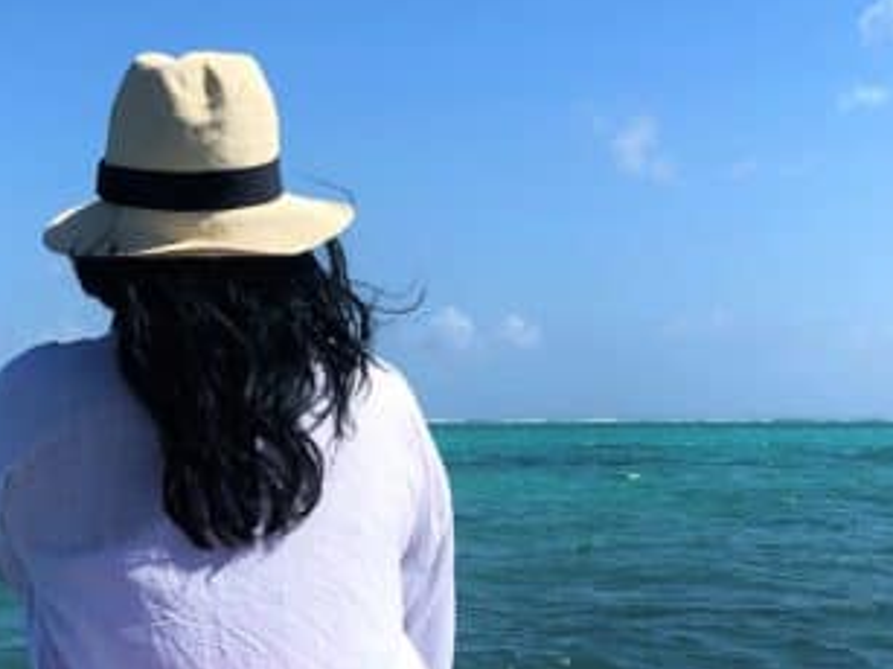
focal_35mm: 73
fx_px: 1882
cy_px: 477
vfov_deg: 20.0
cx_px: 175
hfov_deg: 26.2
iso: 20
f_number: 1.8
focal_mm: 3.99
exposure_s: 1/3205
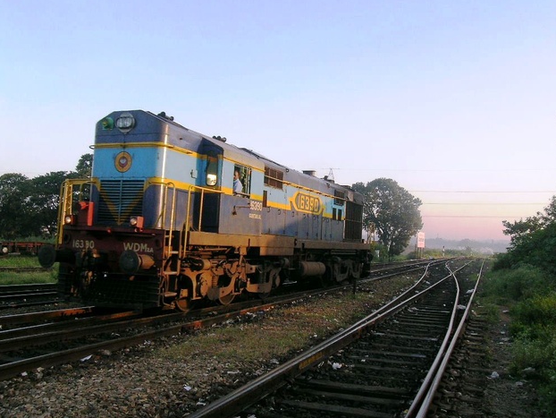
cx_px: 282
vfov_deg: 39.7
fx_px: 578
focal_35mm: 36
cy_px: 209
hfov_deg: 51.3
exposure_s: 1/145
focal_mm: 7.2
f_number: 5.3
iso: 100
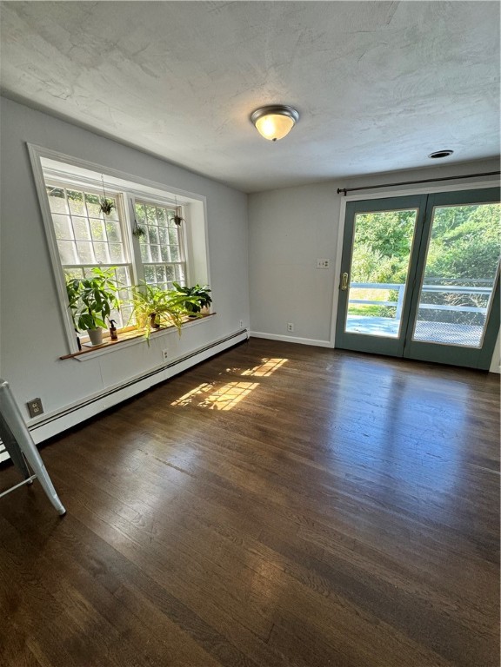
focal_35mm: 14
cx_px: 250
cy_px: 334
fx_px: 270
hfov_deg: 85.7
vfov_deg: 102.1
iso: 160
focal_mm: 2.22
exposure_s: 1/120
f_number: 2.2
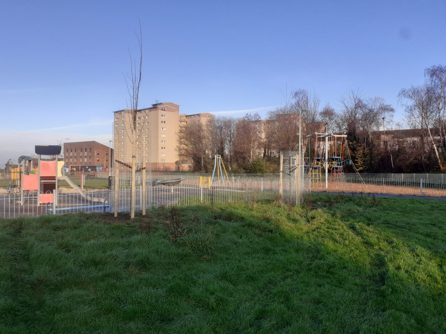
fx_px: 348
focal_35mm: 27
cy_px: 167
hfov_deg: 65.3
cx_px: 223
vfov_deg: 51.4
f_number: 1.9
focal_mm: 3.6
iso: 40
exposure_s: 1/660
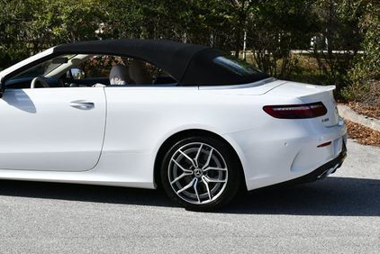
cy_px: 65
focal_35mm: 91
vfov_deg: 15.0
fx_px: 961
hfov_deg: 22.2
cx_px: 114
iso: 100
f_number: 9
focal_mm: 30
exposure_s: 1/320
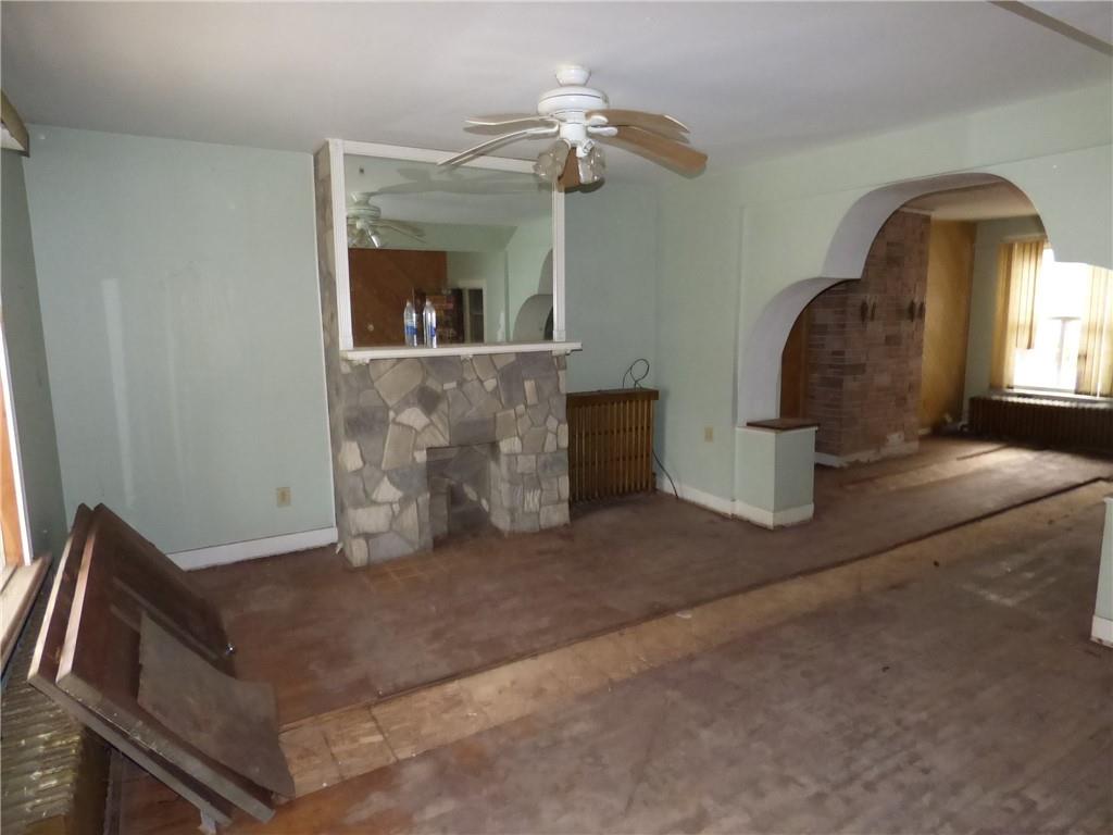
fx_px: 643
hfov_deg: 81.7
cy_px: 418
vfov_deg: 66.0
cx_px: 556
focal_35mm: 20
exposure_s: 1/60
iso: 800
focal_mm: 3.58
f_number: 2.8
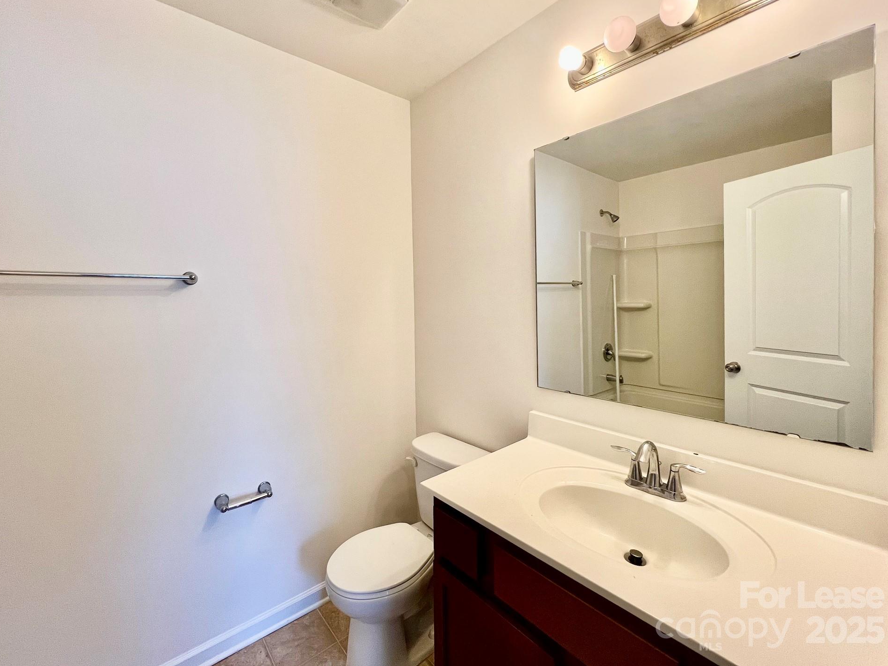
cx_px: 442
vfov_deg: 85.5
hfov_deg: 102.1
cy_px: 310
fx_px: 359
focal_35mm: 14
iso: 160
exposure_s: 1/120
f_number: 1.8
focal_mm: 1.57
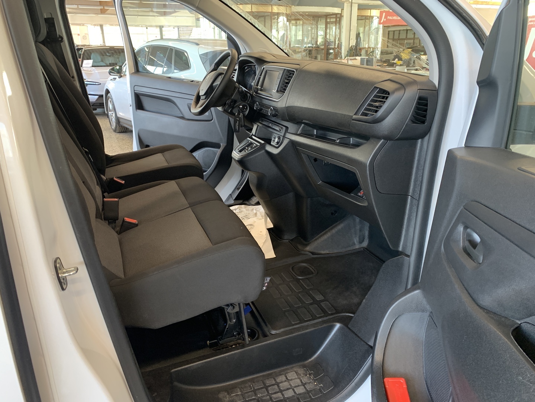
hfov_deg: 67.3
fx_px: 402
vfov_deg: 53.1
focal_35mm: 26
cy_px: 201
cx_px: 268
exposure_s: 1/60
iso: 125
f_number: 1.8
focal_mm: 4.25
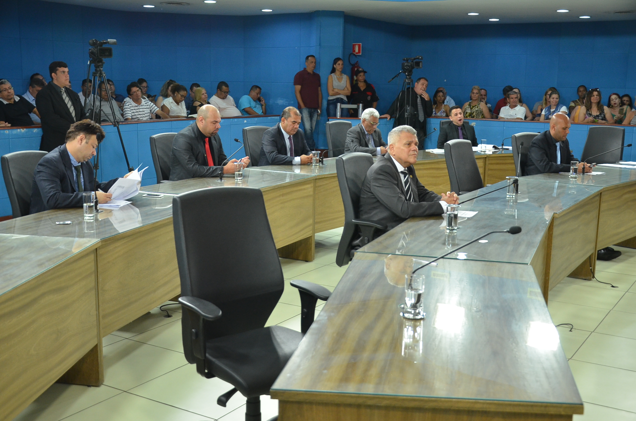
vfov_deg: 31.8
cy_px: 210
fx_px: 740
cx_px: 318
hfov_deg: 46.5
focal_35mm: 42
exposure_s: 1/60
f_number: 4
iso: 1250
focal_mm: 28
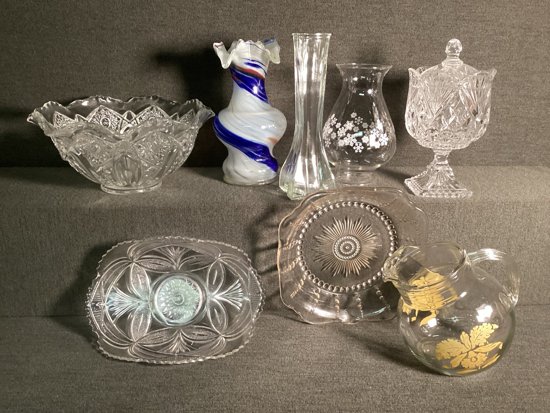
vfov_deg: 45.4
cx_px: 275
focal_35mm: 31
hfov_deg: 58.3
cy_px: 206
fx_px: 493
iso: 250
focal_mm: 3.3
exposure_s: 1/40
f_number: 2.4
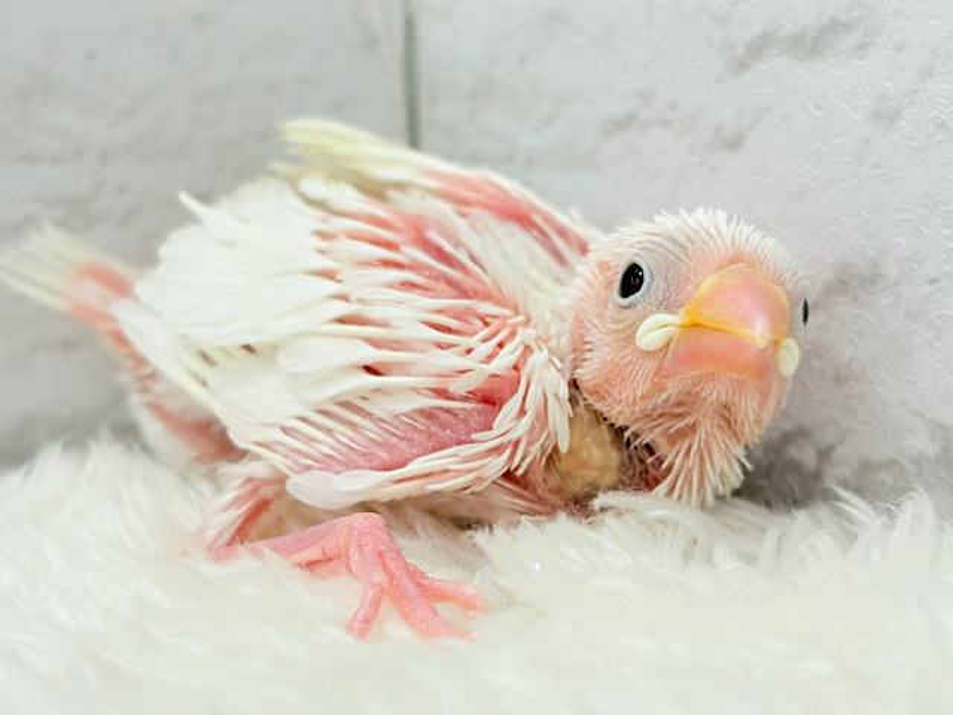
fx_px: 1432
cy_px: 358
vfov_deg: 28.0
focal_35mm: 52
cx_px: 476
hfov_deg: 36.8
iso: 40
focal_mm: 5.96
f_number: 1.6
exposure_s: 1/50
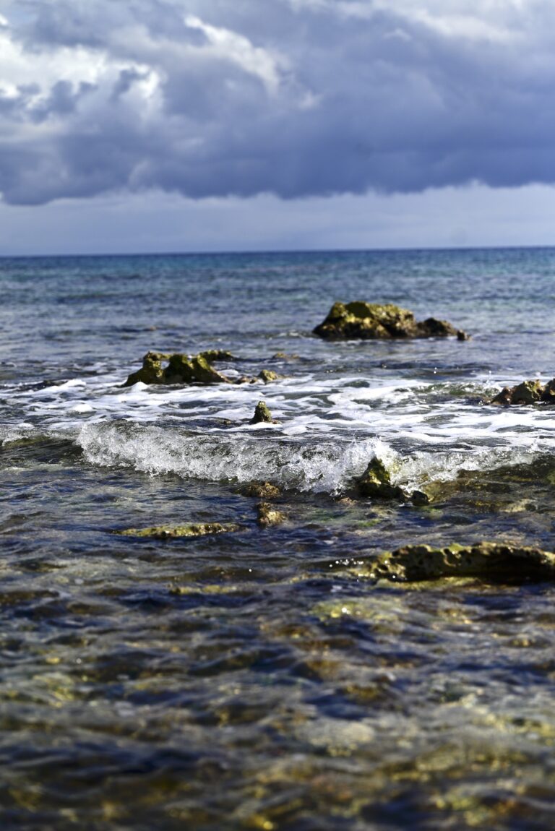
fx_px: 1617
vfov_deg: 28.8
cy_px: 416
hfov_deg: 19.5
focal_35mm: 70
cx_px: 278
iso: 79
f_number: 3.5
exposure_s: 1/8000
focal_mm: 70
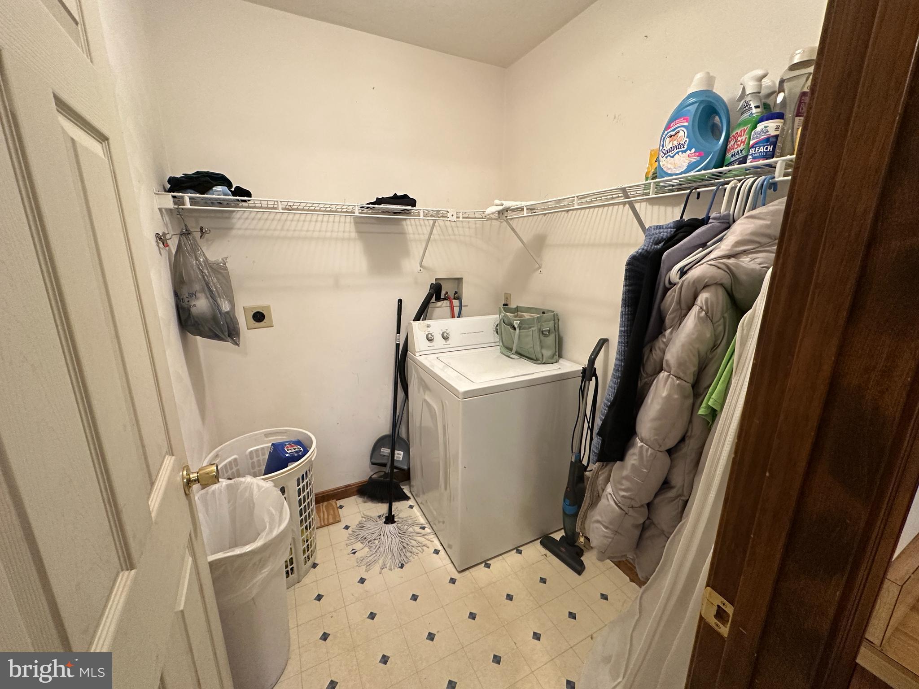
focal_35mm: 14
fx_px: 372
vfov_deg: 85.7
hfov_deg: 102.1
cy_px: 344
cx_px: 460
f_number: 2.2
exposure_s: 1/60
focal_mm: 2.22
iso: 320
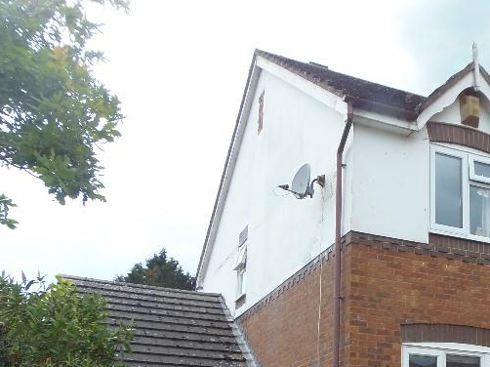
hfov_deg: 37.2
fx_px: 693
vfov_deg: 27.8
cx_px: 407
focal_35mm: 49
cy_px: 370
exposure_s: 1/250
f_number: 2.9
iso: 64
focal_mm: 4.3
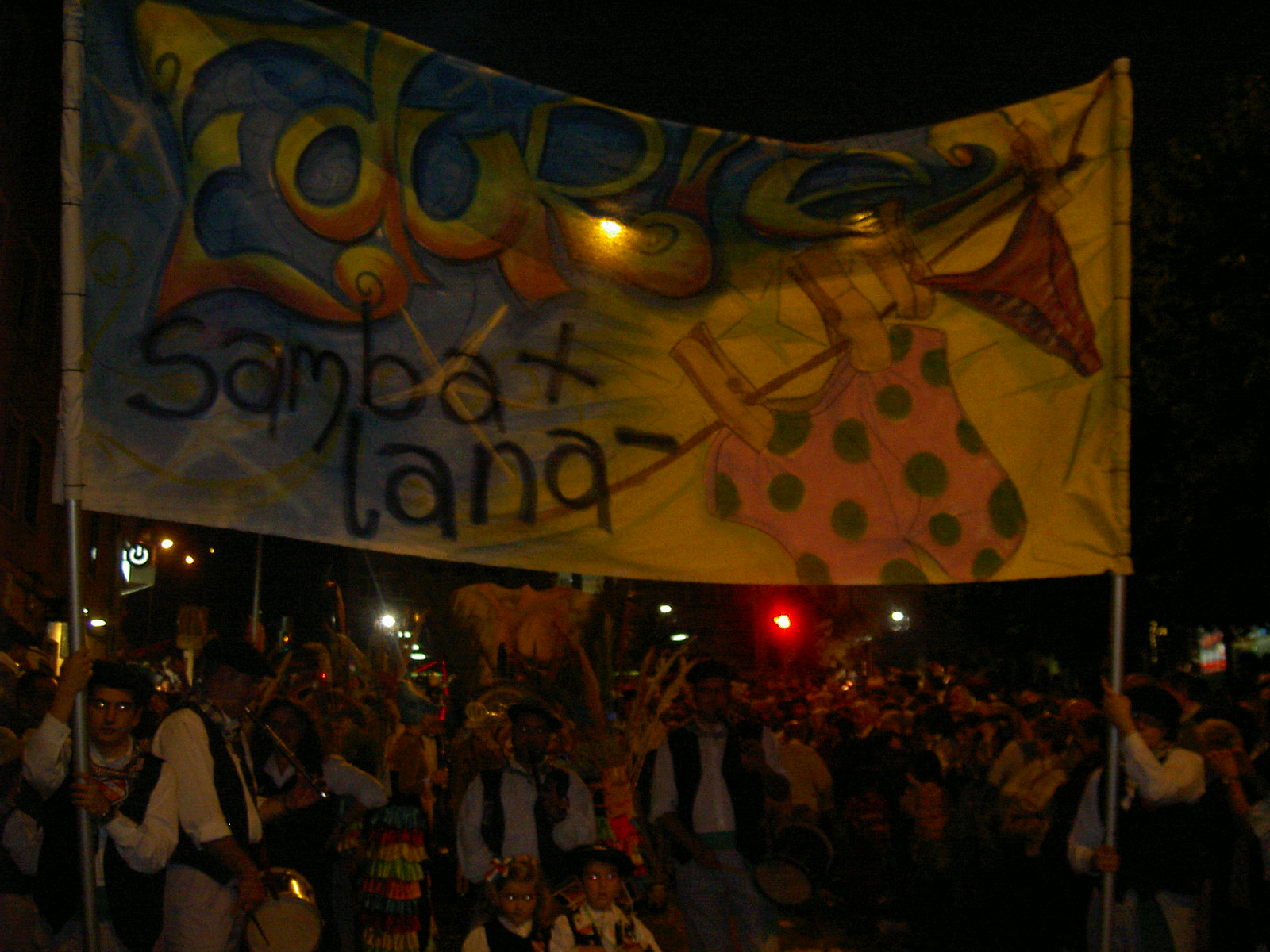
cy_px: 476
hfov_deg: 47.9
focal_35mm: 39
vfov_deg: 36.8
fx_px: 1431
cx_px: 635
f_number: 2.8
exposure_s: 1/59.5
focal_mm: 8
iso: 100
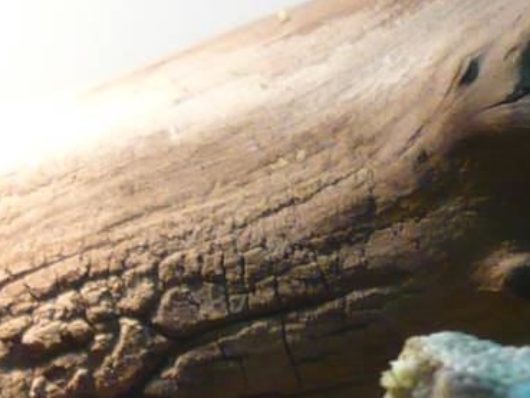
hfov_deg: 13.5
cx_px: -73
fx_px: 2190
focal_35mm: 143
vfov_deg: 9.9
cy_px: 700
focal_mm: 5.5
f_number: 2.8
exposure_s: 1/30
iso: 250
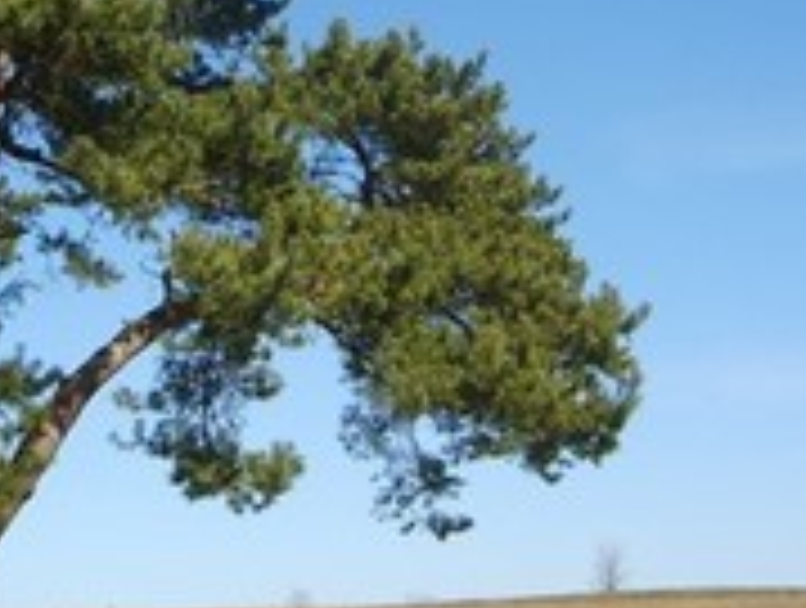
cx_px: 189
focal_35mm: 78
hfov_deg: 24.7
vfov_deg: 18.8
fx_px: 1820
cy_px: 140
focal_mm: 5.8
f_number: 2.8
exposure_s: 1/1000
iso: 50
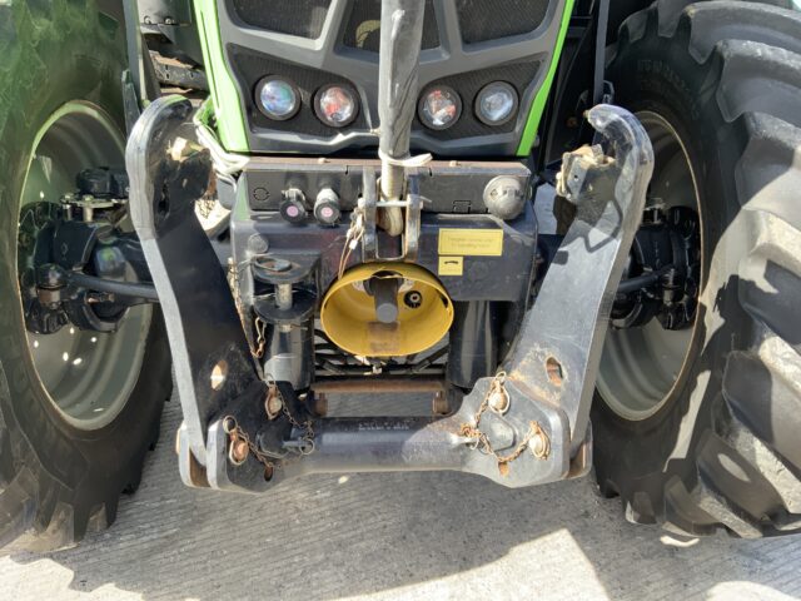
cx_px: 400
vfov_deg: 48.2
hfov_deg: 61.7
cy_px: 300
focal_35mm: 29
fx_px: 671
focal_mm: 3
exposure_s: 1/128
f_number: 1.8
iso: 16
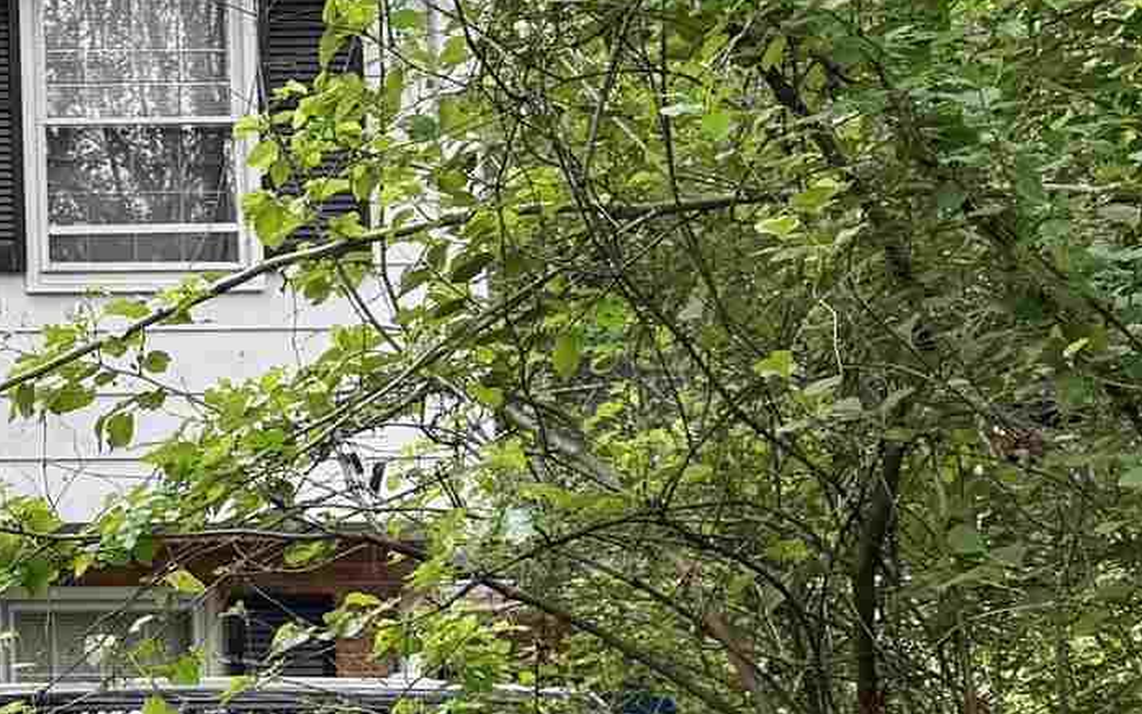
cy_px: 560
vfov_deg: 11.6
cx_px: -1000
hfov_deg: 15.6
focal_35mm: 112
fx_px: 3485
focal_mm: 6.76
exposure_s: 1/473
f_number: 1.78
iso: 100
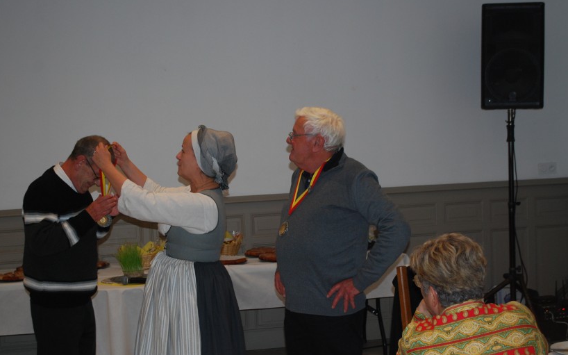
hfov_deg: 34.8
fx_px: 906
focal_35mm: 59
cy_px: 195
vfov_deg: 22.1
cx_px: 281
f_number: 5.3
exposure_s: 1/60
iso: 400
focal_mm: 35
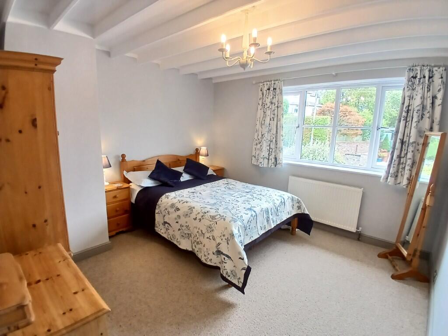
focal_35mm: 17
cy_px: 168
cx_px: 224
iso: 100
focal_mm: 1.4
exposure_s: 1/33.3
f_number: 2.2
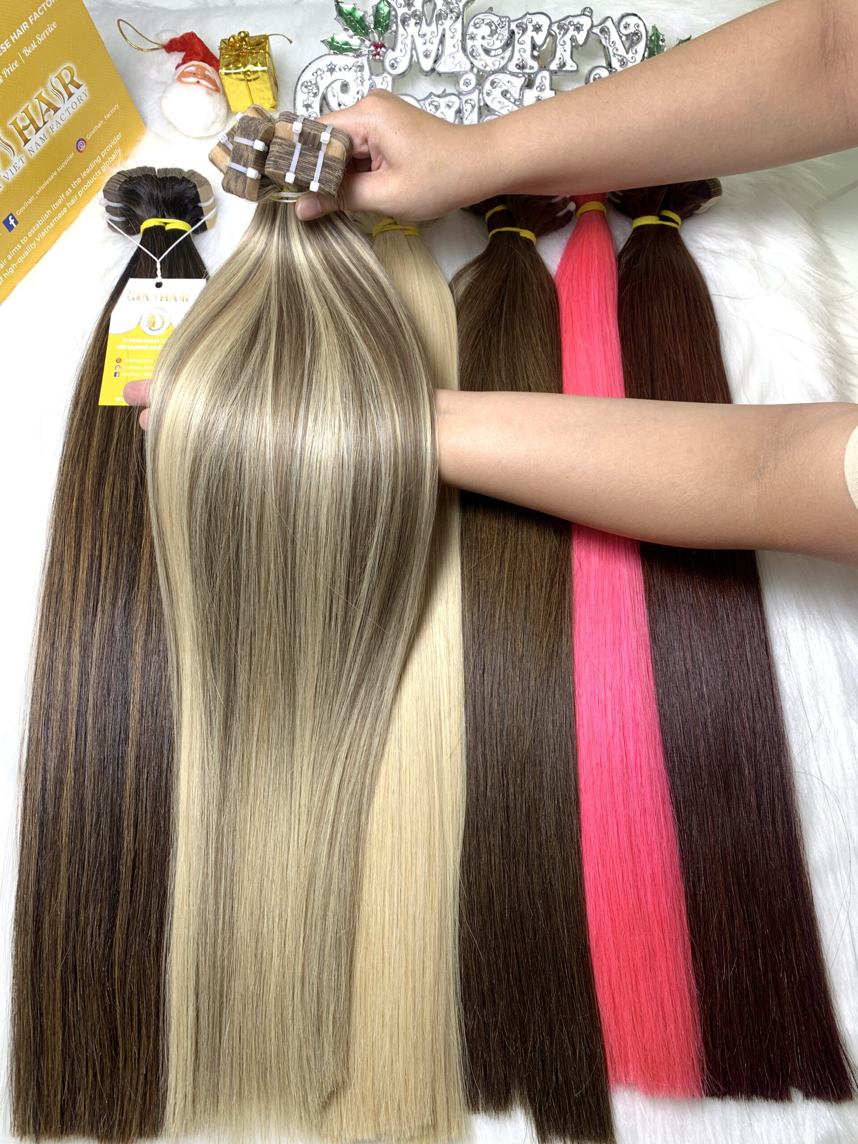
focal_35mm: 26
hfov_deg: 53.1
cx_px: 429
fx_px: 859
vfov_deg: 67.3
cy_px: 572
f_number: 1.8
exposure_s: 1/100
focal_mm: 4.25
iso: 25
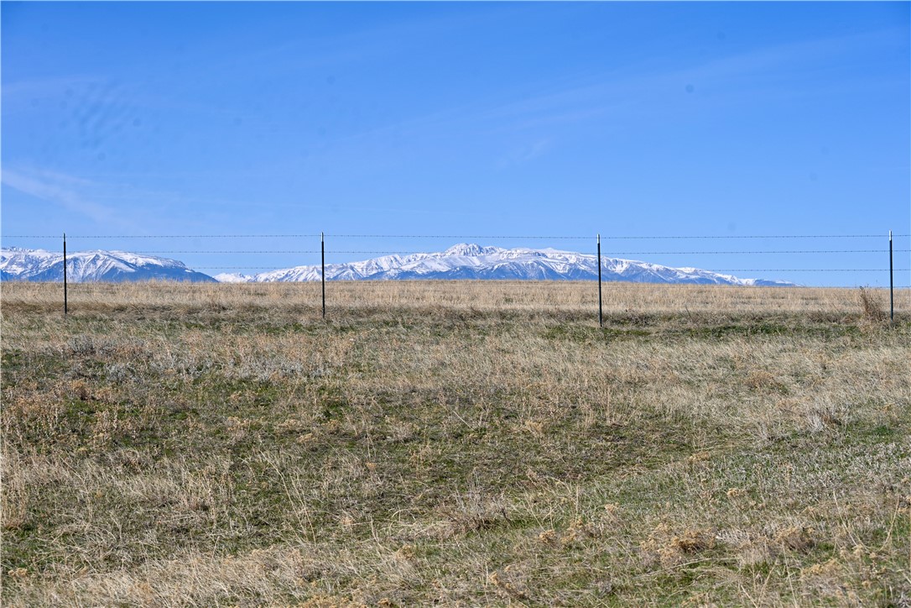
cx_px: 456
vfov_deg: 18.4
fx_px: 1872
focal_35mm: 74
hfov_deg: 27.3
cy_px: 304
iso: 100
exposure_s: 1/500
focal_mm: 74
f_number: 8
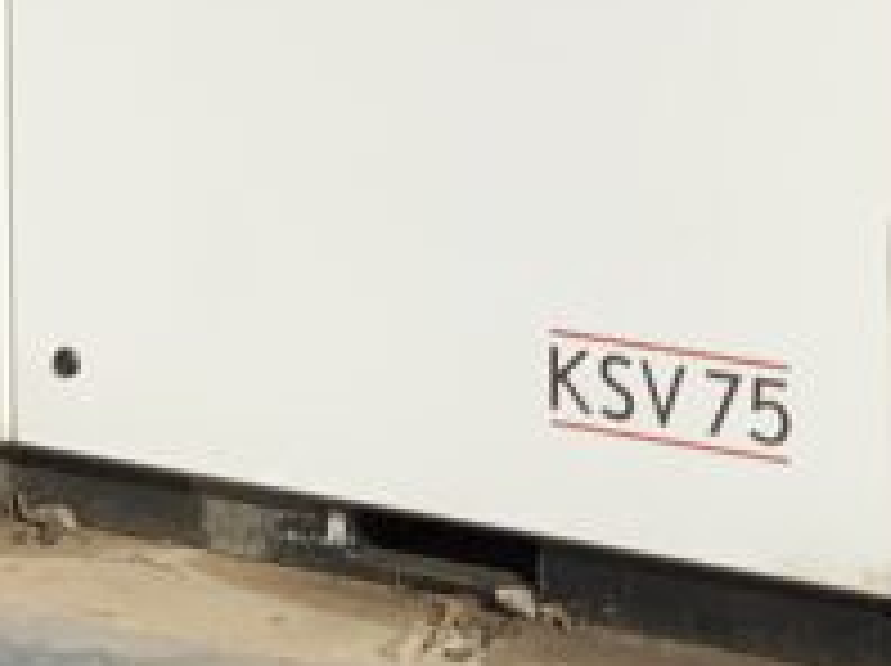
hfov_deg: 13.0
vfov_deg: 9.3
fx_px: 3856
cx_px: 927
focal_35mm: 150
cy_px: -603
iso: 20
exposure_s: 1/4405
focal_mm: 3
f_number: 1.8
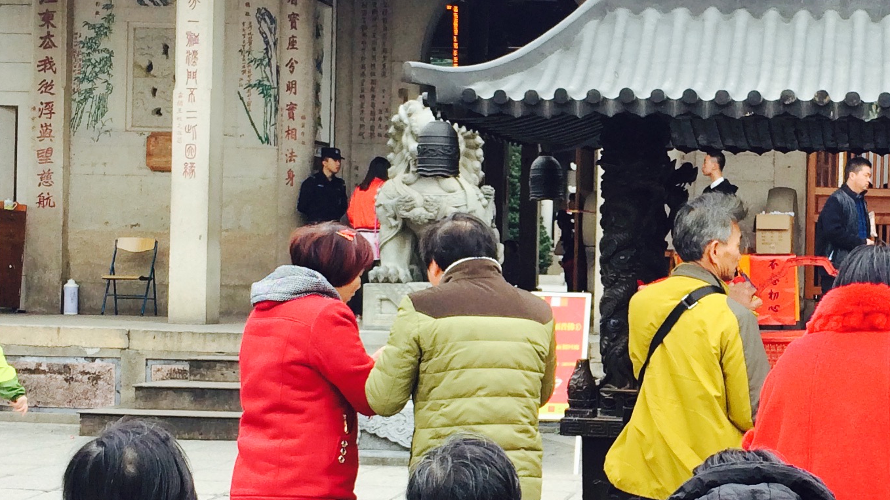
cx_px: 758
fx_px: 1793
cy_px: 279
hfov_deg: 27.1
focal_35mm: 76
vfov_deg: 15.9
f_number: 2.2
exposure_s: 1/354
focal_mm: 4.15
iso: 32
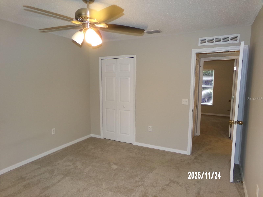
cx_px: 132
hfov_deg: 71.6
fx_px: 182
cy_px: 98
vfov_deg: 56.8
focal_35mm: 24
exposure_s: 1/34
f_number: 3.7
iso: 250
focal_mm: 4.3
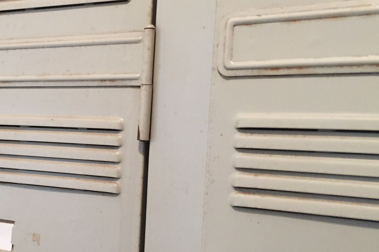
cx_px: 76
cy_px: 160
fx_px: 558
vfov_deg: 25.4
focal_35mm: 53
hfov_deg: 36.3
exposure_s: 1/33
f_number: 2.2
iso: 250
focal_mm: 4.15
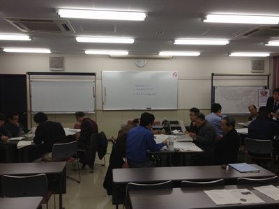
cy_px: 104
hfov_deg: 52.6
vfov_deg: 40.7
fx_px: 282
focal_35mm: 35
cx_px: 140
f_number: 2.4
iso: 64
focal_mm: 4.28
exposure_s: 1/120
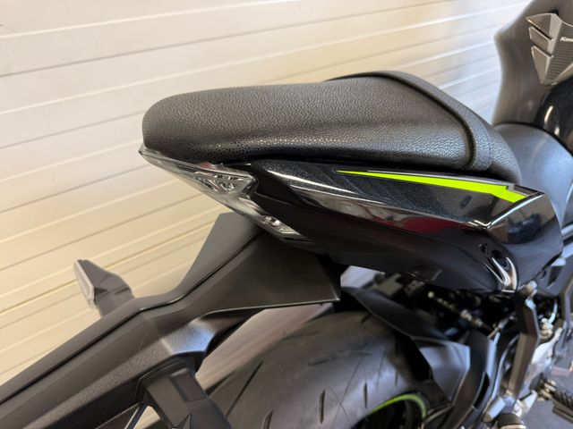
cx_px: 286
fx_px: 397
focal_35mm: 24
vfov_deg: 56.8
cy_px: 214
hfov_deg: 71.6
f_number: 1.78
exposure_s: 1/50
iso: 125
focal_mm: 6.76
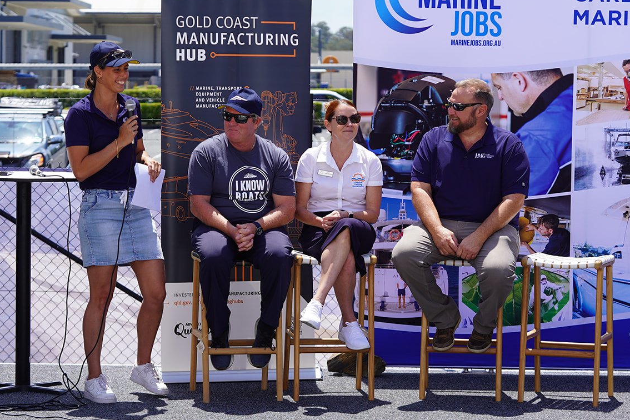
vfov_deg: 10.8
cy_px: 191
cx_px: 295
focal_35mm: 127
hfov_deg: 16.1
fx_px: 2222
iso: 100
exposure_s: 1/400
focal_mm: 90
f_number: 5
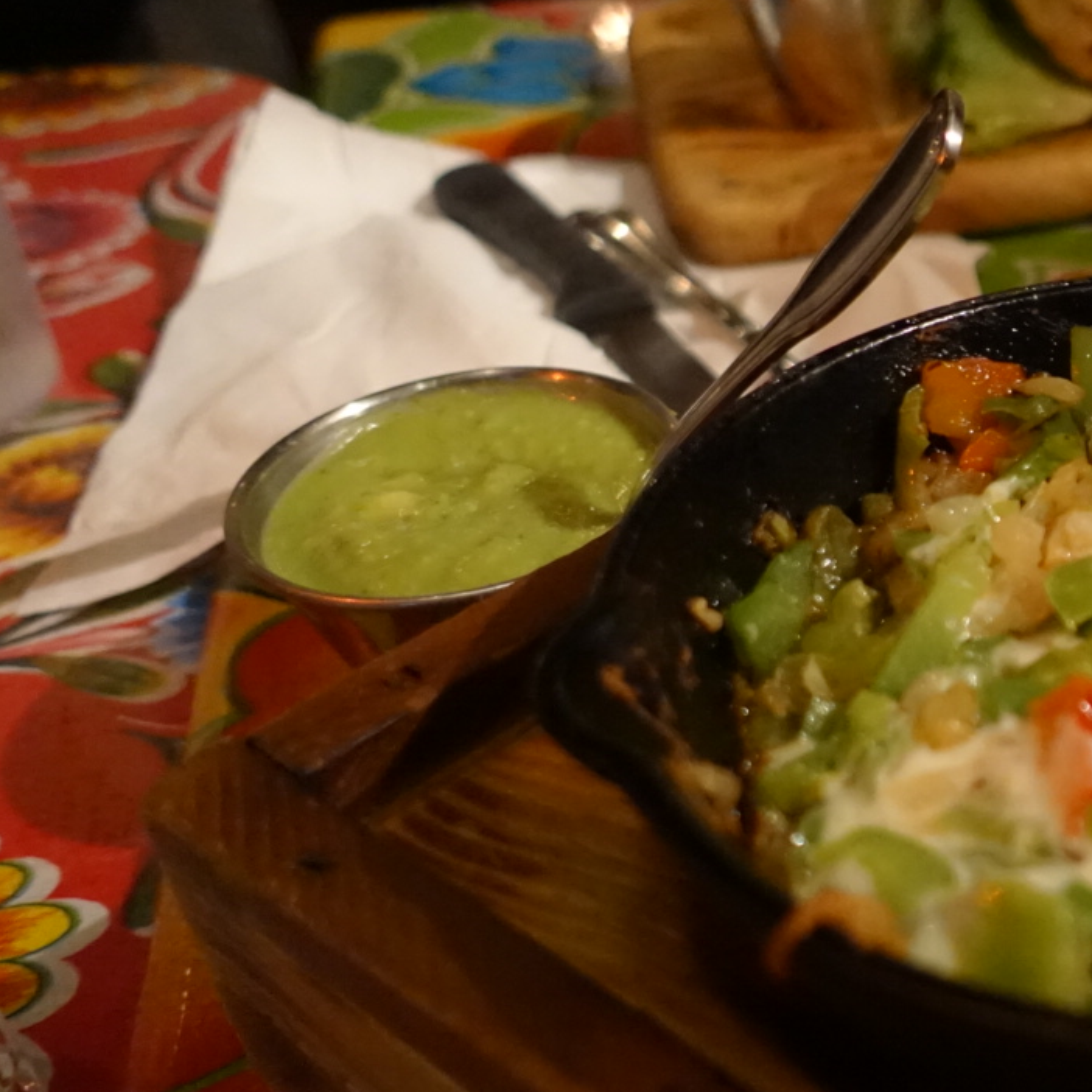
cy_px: 599
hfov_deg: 31.7
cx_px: 1213
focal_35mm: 47
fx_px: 1677
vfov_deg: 36.0
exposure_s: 1/160
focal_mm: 8.8
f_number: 1.8
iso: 3200
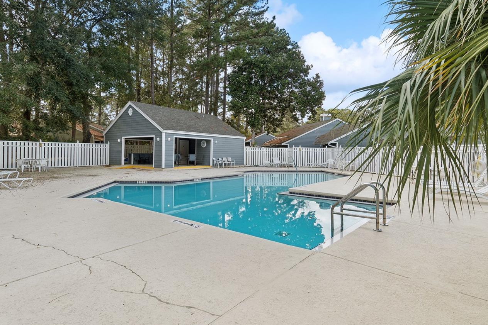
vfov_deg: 64.4
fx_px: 258
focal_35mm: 19
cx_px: 222
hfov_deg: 86.7
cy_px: 147
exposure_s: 1/250
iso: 200
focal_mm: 10
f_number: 8
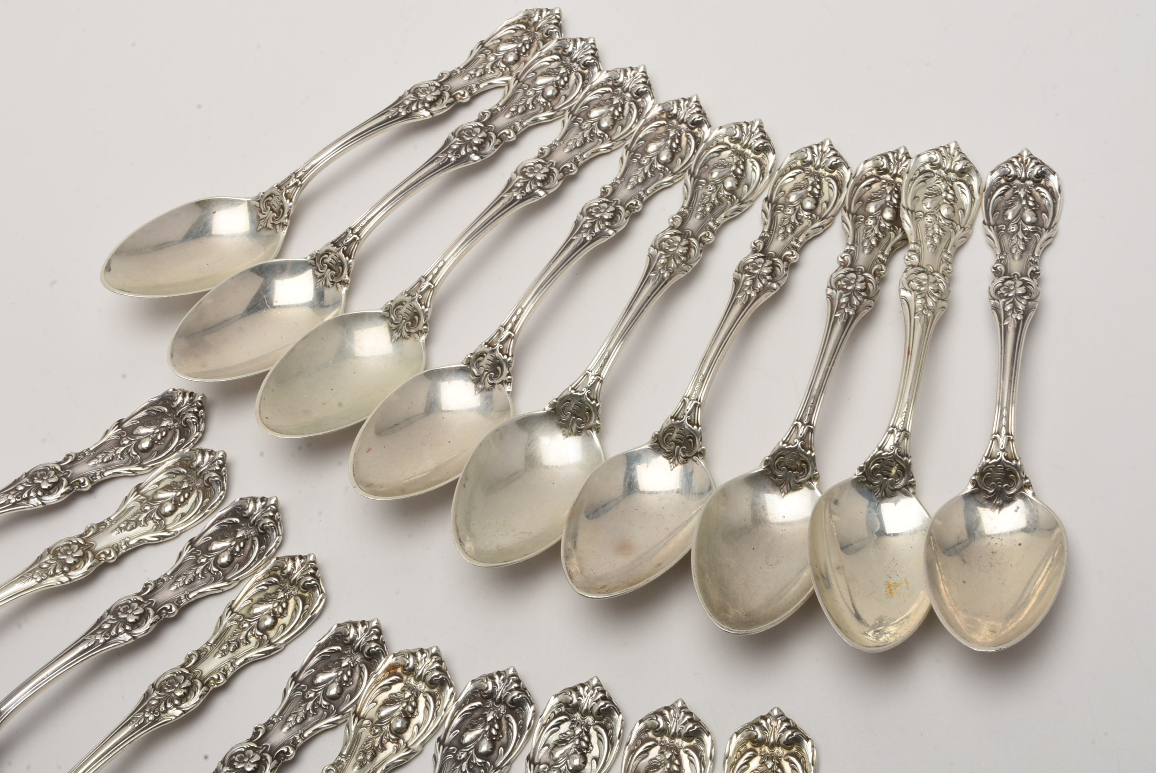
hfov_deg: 30.5
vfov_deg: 20.6
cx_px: 578
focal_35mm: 66
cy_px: 386
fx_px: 2121
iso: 100
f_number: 25
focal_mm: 44
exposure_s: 1/125
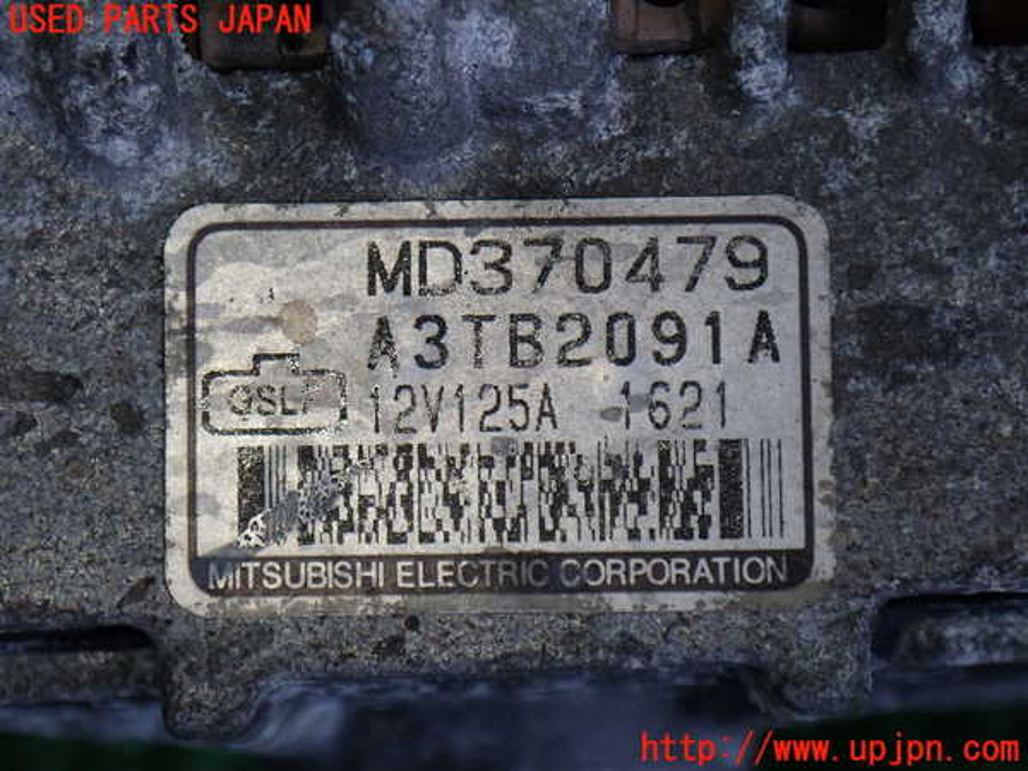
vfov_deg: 14.8
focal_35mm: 100
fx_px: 2970
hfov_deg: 19.6
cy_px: 386
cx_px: 514
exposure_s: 1/100
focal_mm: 18
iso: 320
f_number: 4.9
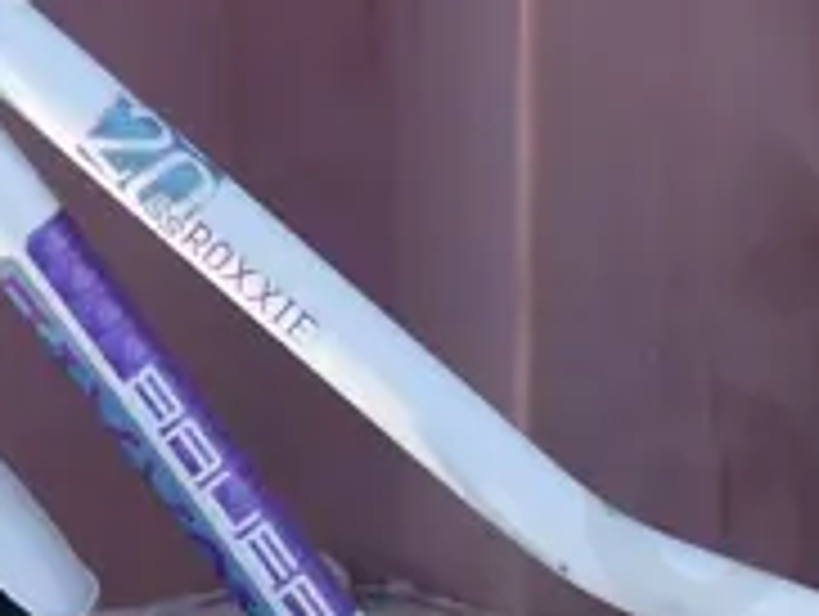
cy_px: 632
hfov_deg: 11.0
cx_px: 536
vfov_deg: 8.2
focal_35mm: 180
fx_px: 4264
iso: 200
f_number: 4.5
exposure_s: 1/160
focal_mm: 16
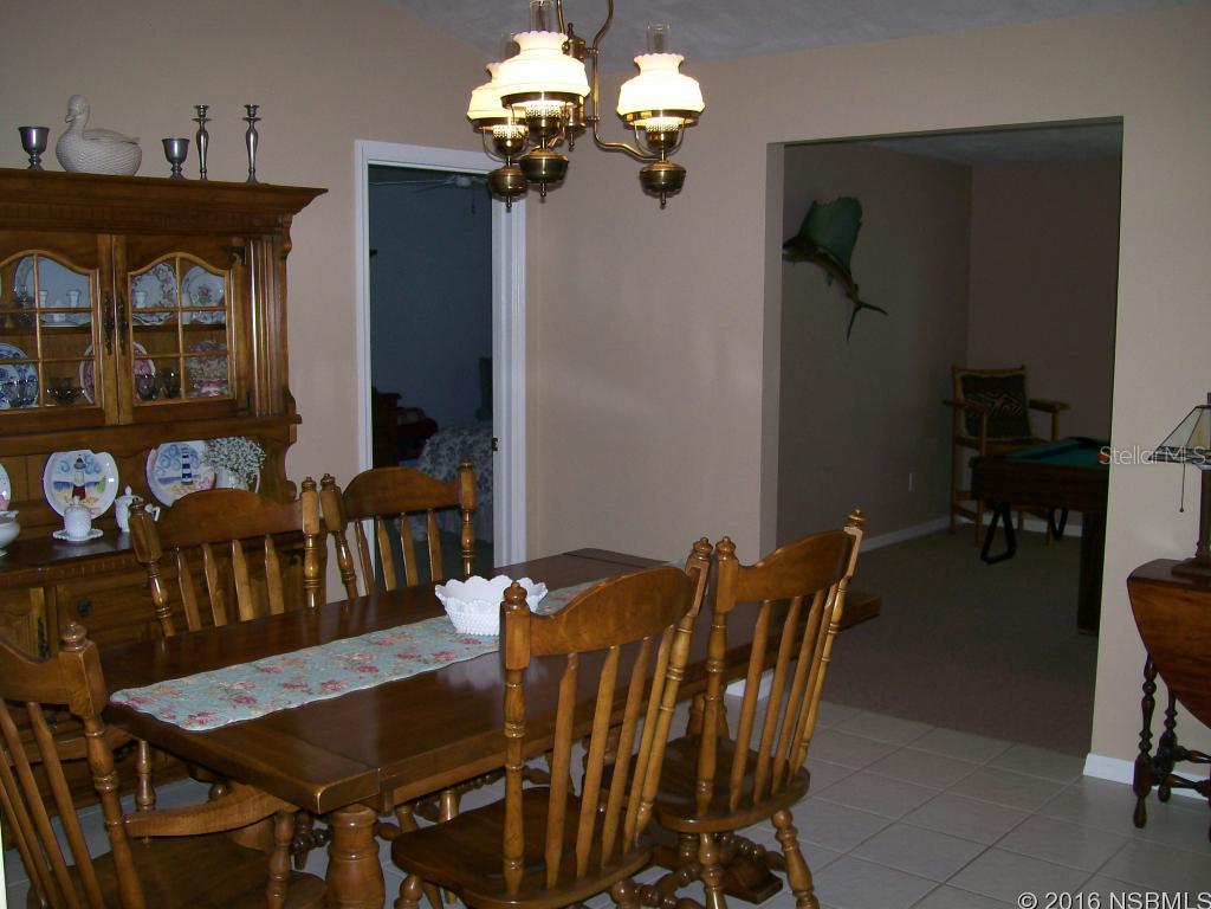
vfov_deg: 39.7
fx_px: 1259
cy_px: 454
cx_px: 606
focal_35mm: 36
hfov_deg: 51.4
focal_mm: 6
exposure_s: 1/64
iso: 80
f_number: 2.7
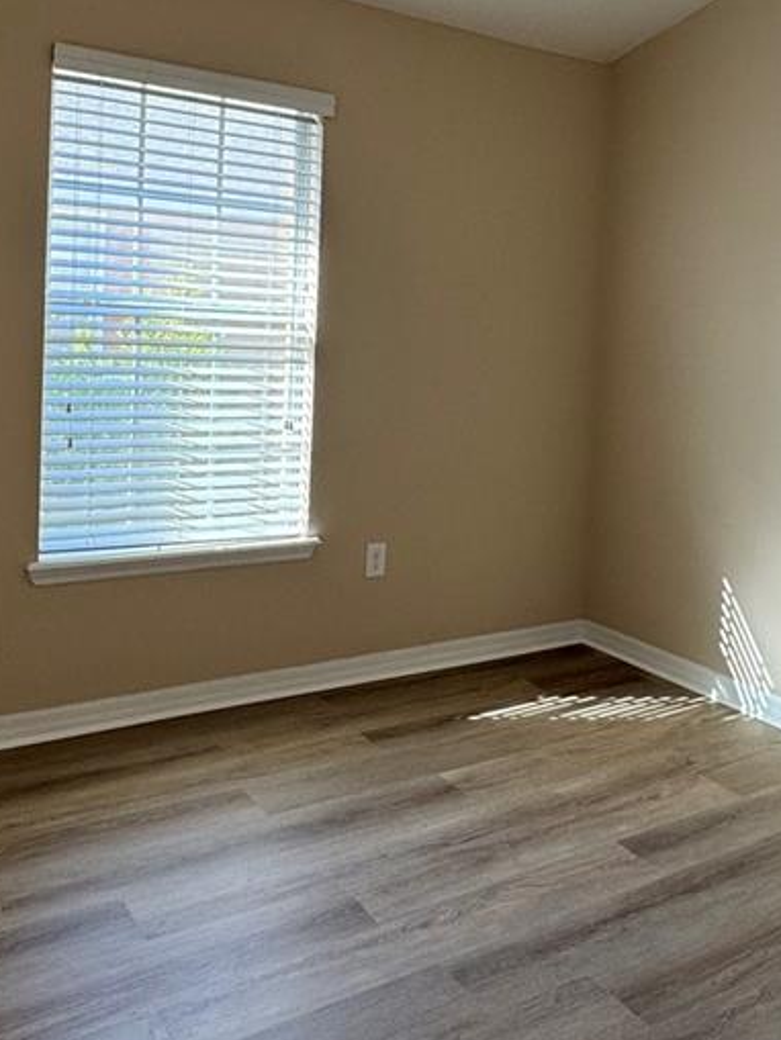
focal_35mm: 33
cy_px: 370
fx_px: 992
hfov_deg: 42.9
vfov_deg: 54.5
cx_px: 415
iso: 125
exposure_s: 1/120
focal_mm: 2.22
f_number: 2.2
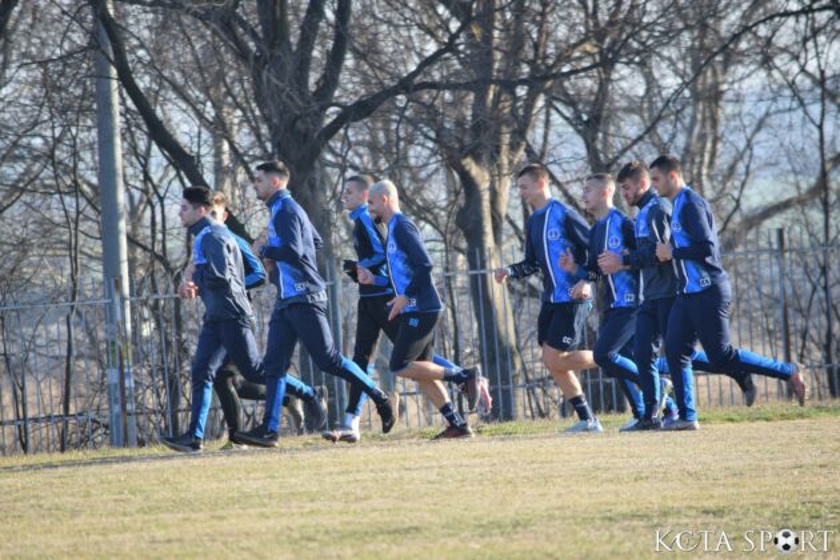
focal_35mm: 420
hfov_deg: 4.9
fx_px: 9799
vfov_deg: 3.3
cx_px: 420
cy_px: 280
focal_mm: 280
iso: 800
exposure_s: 1/800
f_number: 5.6
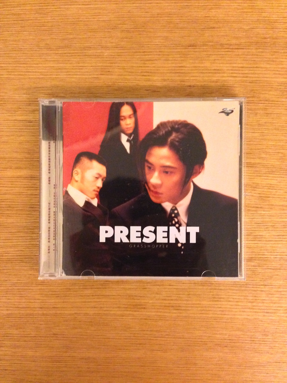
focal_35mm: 33
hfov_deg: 42.9
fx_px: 365
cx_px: 144
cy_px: 192
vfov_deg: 55.4
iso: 800
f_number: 2.4
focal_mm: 4.12
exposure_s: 1/15
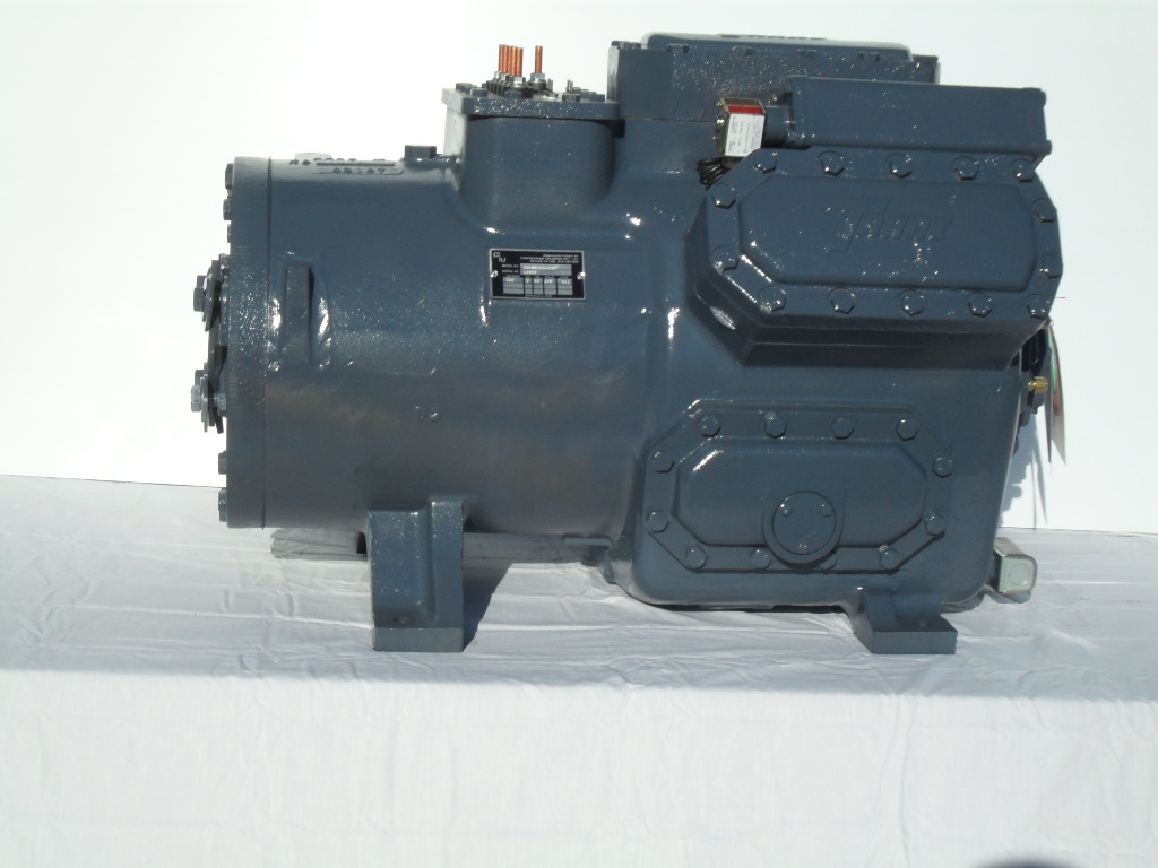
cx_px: 579
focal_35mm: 66
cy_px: 434
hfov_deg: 29.4
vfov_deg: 22.3
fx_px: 2208
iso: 100
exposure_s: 1/180
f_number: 11.8
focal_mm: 11.7
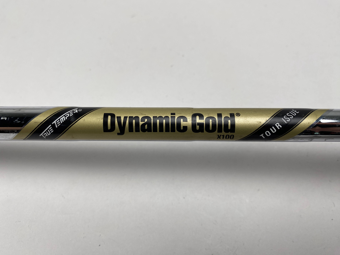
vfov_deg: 54.9
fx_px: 246
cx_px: 170
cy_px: 128
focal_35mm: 25
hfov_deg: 69.4
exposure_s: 1/391
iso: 32
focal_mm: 4.25
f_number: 1.8
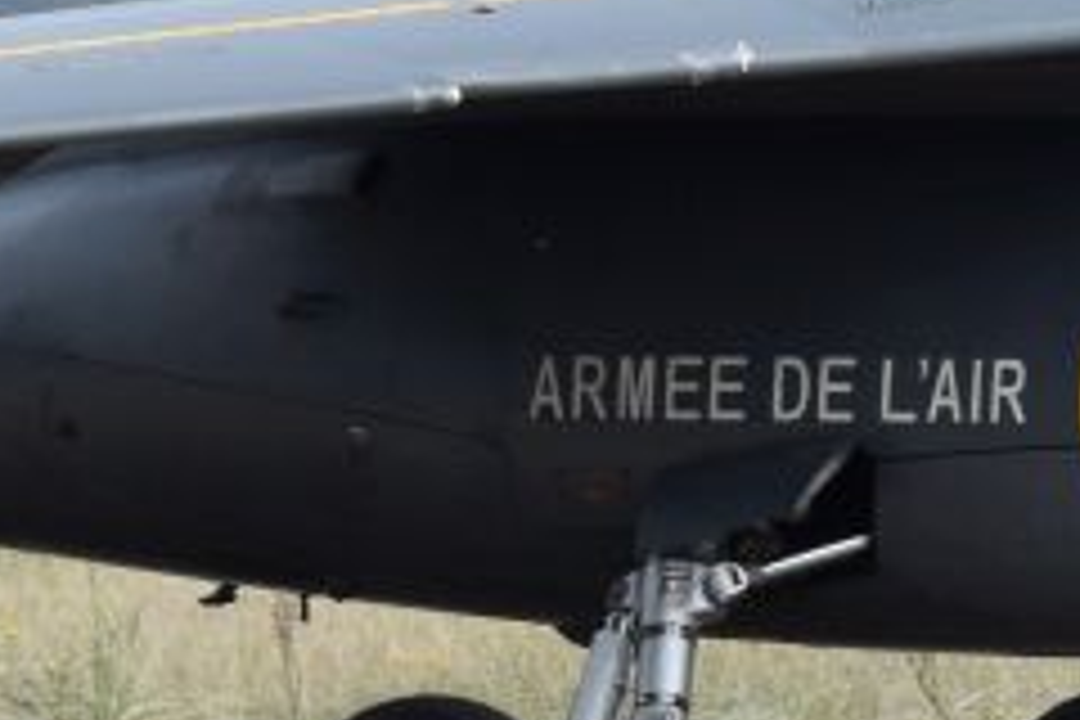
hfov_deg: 2.0
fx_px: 31538
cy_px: -407
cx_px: 1386
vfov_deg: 1.3
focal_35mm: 1051
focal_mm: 105
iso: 200
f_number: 10
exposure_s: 1/400
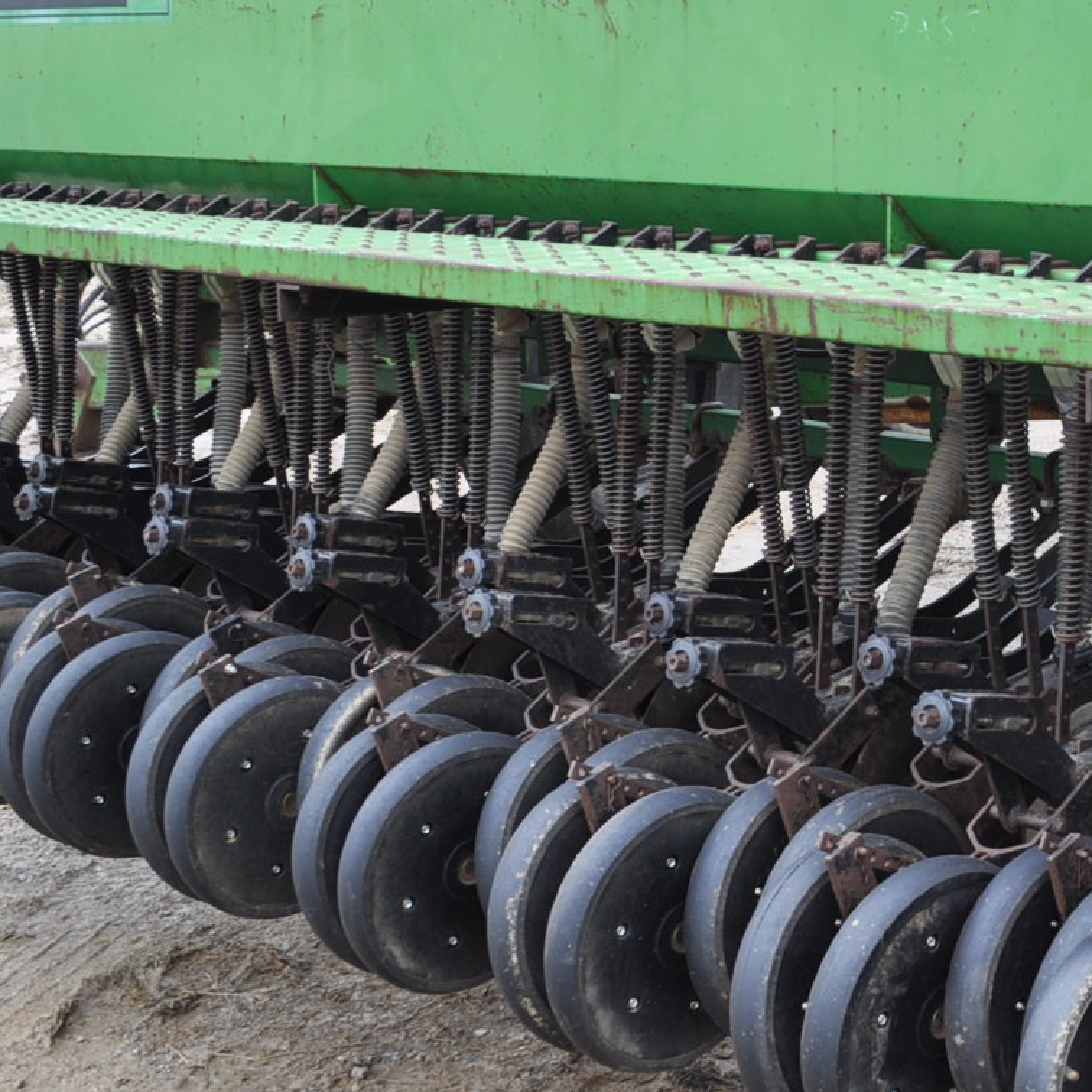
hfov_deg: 24.7
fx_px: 2320
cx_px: 1199
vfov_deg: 26.4
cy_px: 428
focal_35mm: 65
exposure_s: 1/125
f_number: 5.6
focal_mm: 18
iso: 200
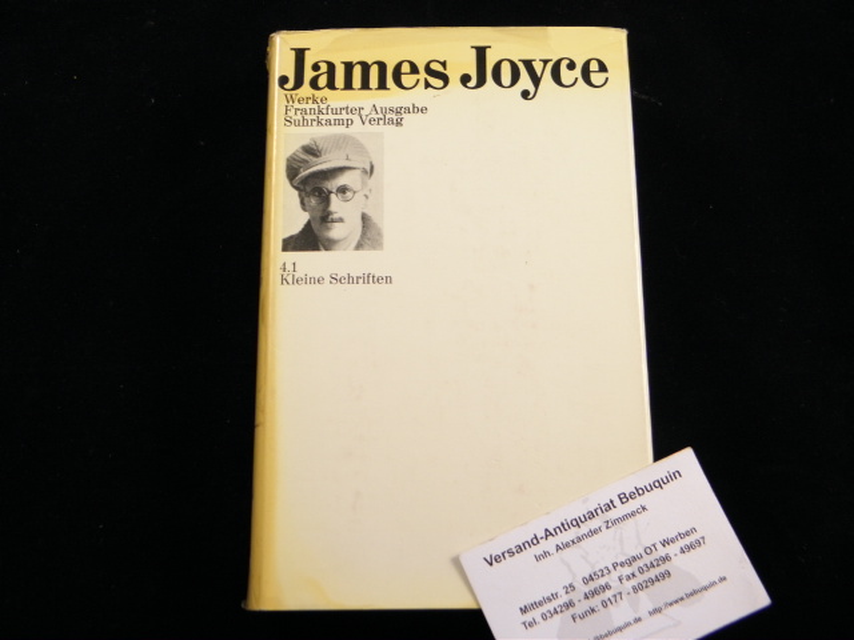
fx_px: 1086
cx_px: 427
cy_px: 320
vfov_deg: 32.9
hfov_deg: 42.9
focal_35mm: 44
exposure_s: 1/40
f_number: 3.9
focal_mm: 7.9
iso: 160
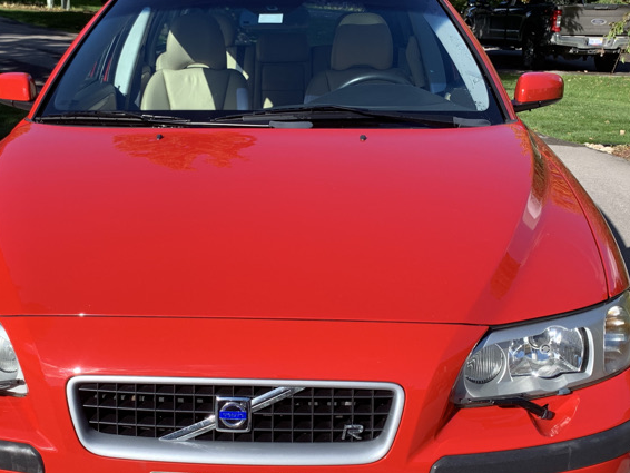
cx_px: 244
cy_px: 239
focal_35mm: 47
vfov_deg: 30.9
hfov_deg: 40.2
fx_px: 856
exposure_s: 1/1235
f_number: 1.8
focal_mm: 4.25
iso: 25
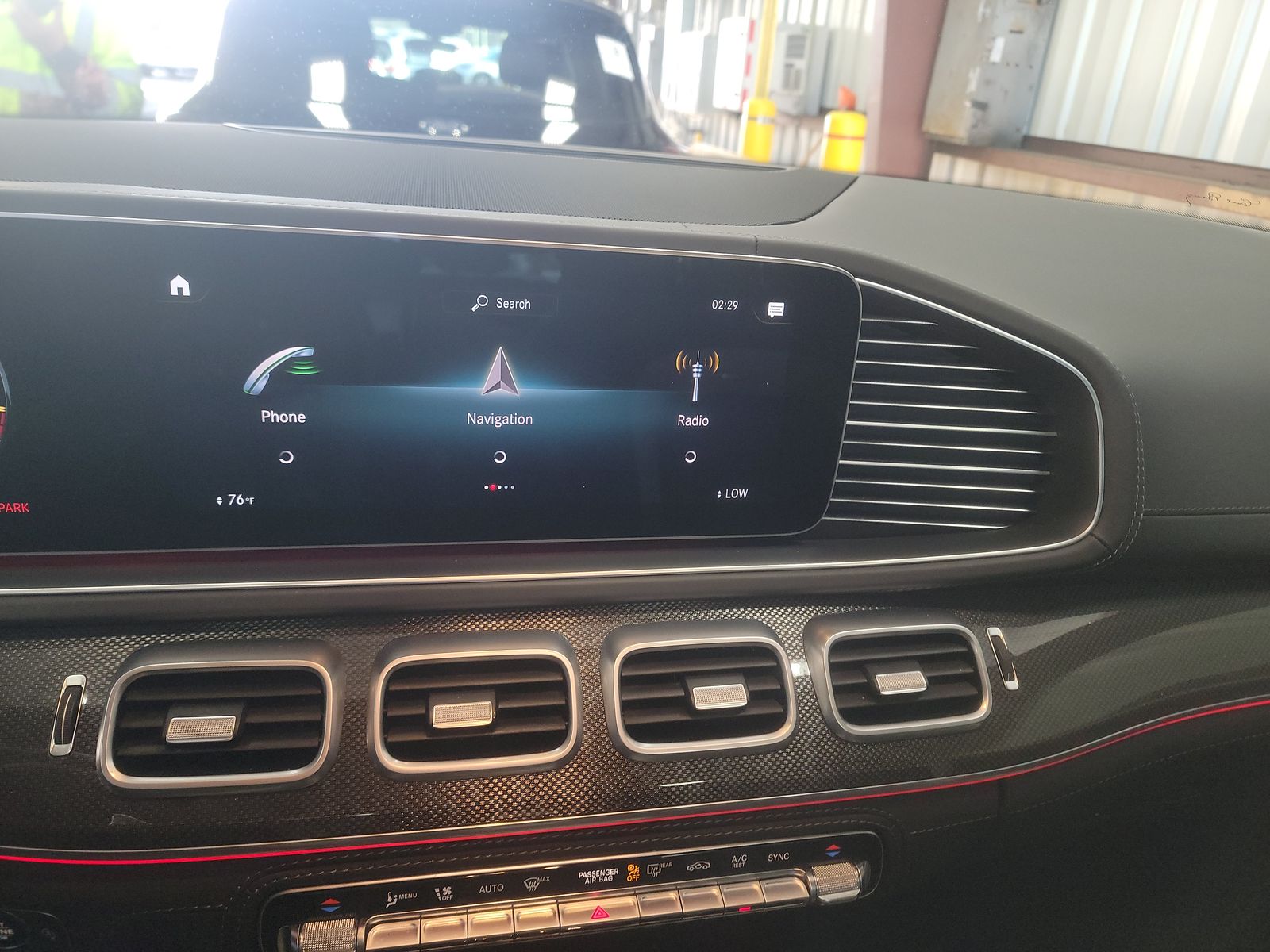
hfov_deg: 71.6
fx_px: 881
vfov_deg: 56.8
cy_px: 476
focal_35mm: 24
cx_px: 635
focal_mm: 6.7
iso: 451
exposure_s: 1/59
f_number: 1.8
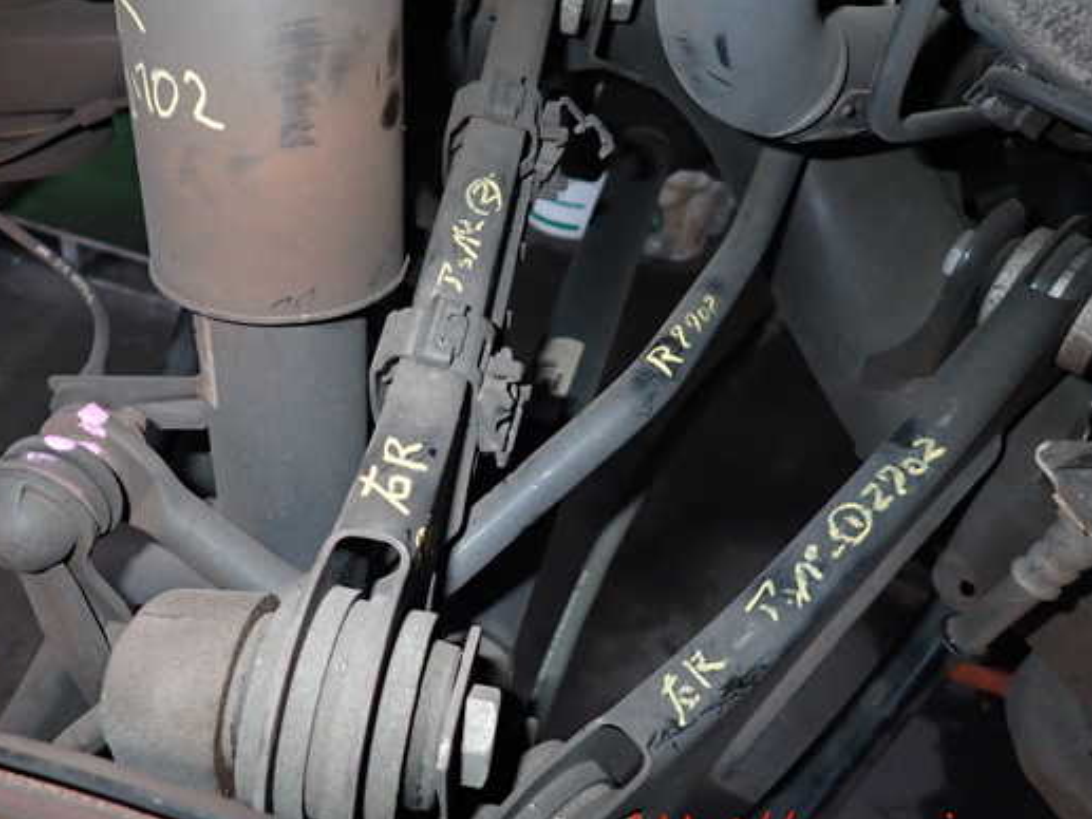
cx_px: 475
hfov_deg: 61.4
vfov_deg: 48.2
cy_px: 386
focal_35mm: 29
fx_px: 915
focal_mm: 4.5
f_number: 5.6
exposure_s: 1/100
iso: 400
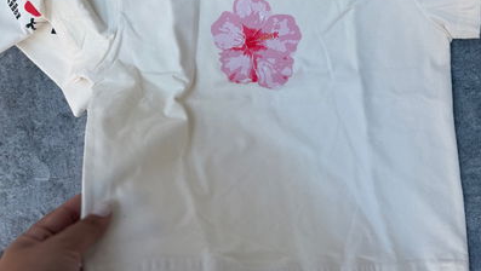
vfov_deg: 29.3
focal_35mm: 38
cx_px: 240
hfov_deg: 52.7
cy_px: 4
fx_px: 485
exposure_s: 1/629
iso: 50
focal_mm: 5.96
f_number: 1.6
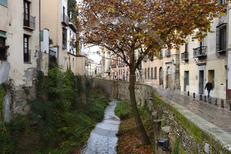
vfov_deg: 35.0
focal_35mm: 38
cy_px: 77
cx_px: 116
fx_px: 244
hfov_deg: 50.7
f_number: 5
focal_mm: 38
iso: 400
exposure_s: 1/160
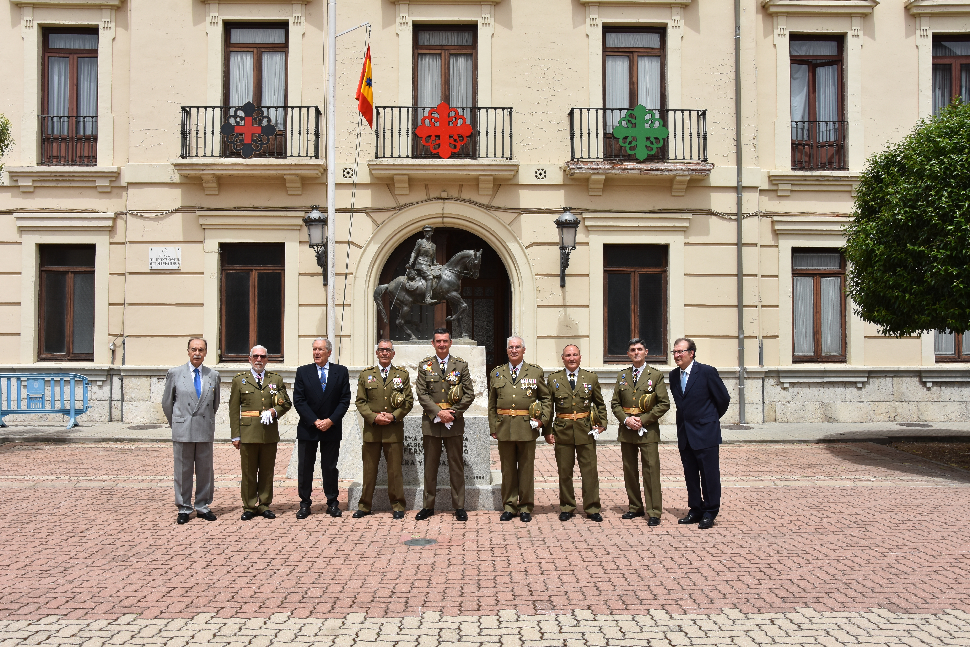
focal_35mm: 32
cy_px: 324
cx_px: 485
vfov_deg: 41.7
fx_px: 849
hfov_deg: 59.5
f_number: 11
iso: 320
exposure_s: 1/500
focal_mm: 21
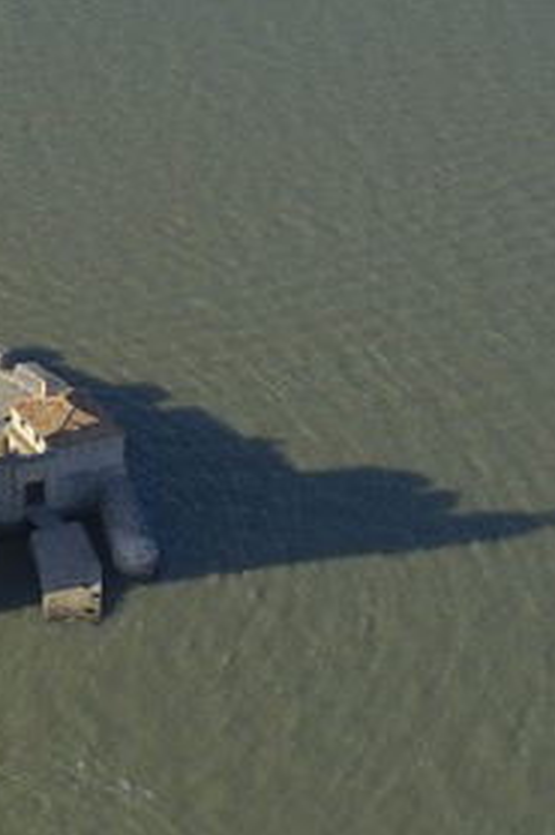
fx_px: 3681
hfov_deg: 8.6
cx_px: -62
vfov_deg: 12.9
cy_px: 418
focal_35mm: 159
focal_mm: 70
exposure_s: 1/640
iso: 100
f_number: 5
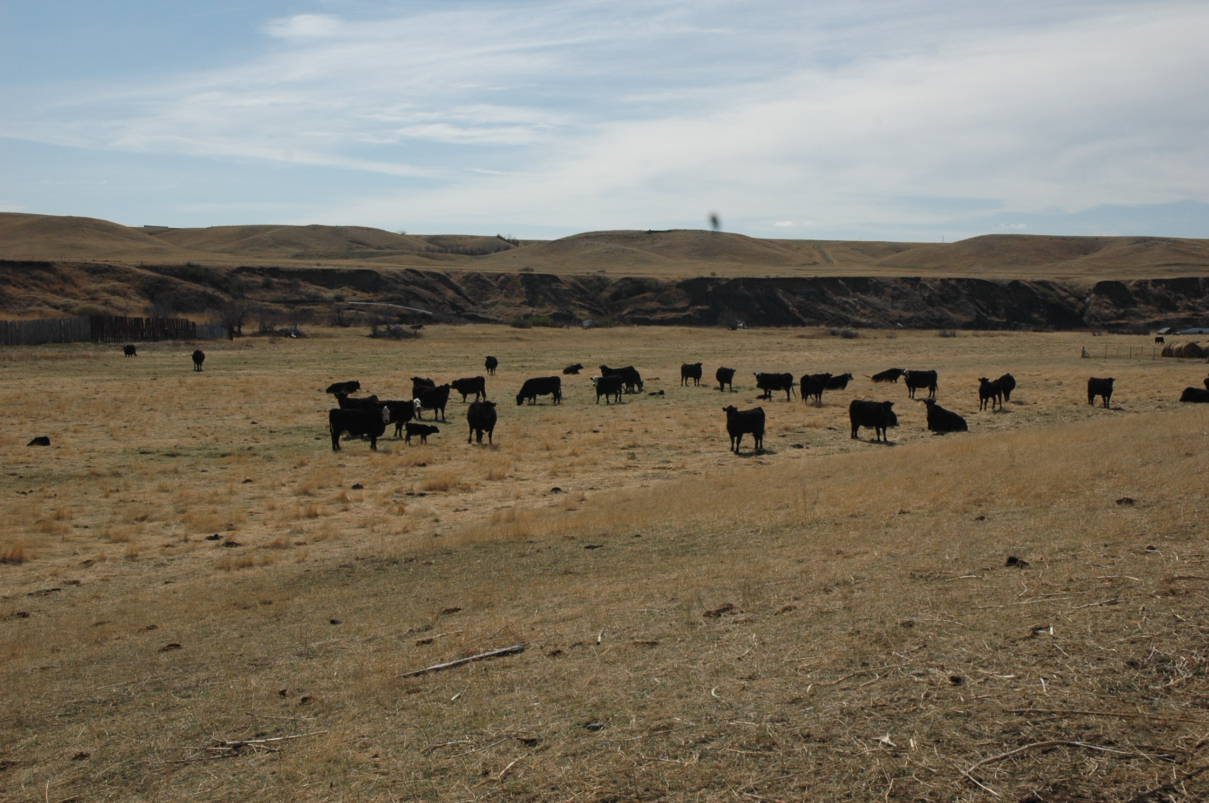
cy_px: 402
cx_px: 604
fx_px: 1459
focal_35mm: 44
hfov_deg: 45.0
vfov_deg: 30.8
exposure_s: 1/400
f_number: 10
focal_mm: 29
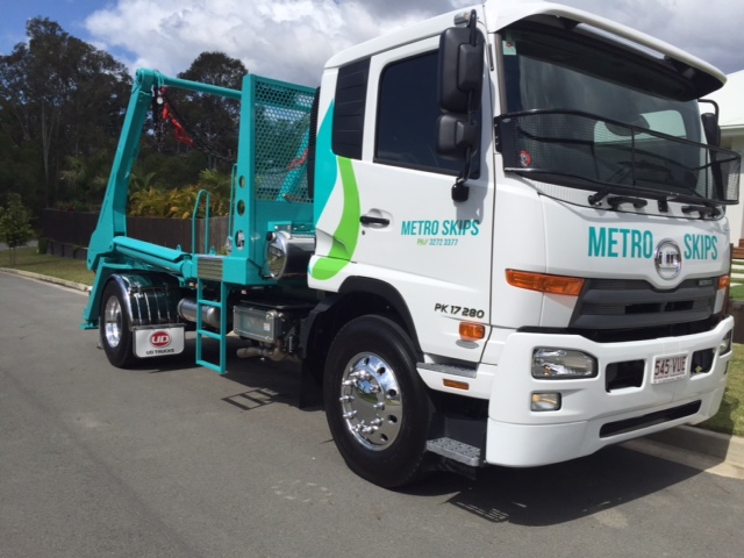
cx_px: 372
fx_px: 623
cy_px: 279
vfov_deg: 48.2
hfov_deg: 61.7
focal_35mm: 29
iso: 32
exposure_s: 1/4950
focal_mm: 4.15
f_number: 2.2
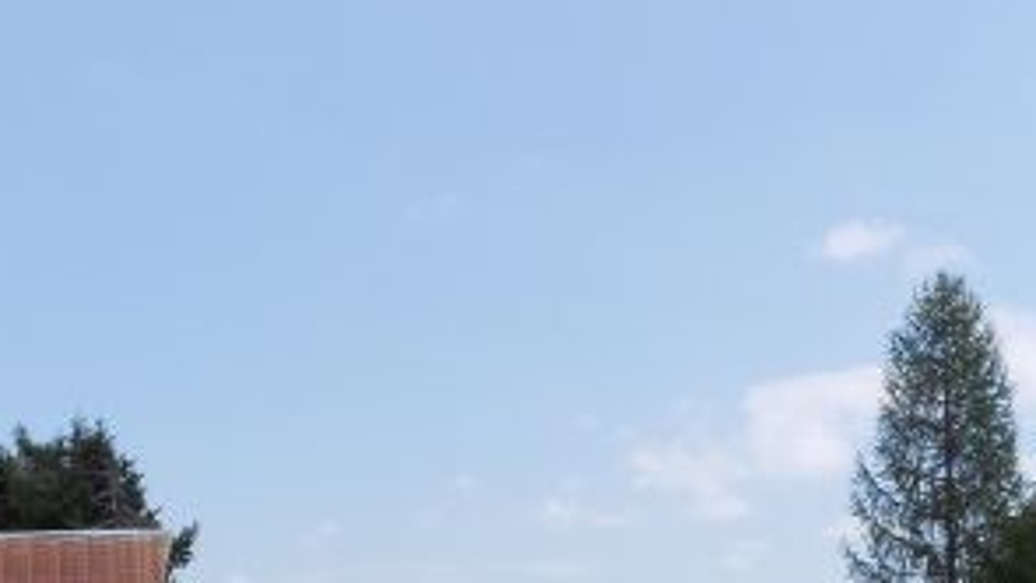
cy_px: 794
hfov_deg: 30.2
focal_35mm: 68
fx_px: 1868
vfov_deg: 16.6
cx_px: 204
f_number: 3.1
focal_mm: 4
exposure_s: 1/800
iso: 80
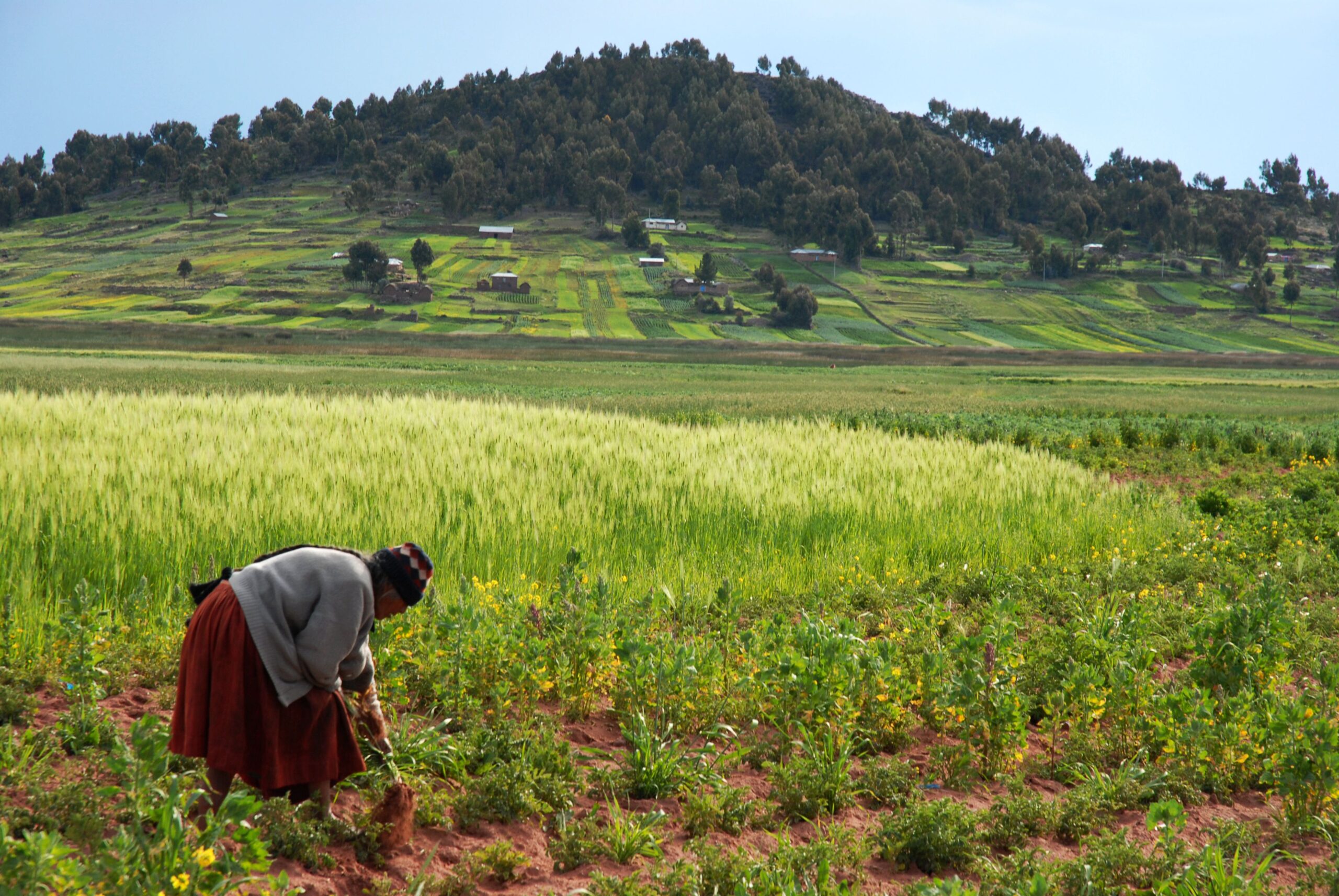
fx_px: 3910
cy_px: 448
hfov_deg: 19.4
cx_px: 670
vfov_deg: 13.1
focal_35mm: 105
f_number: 6.3
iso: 200
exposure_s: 1/160
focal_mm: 70
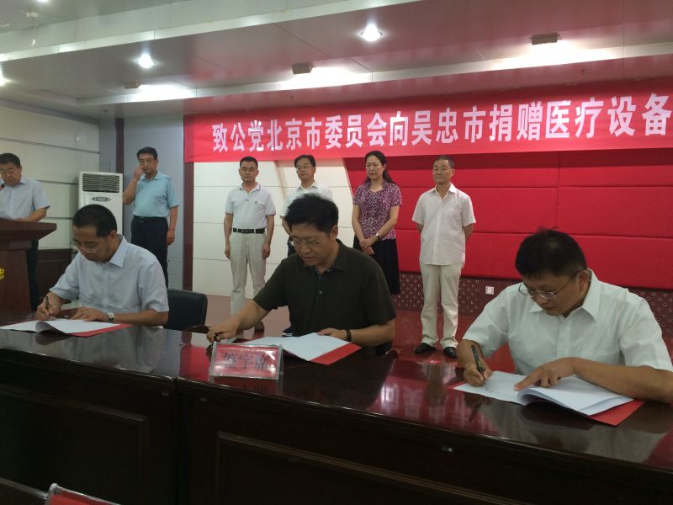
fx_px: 564
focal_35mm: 29
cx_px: 336
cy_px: 252
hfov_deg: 61.7
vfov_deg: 48.2
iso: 64
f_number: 2.2
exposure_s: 1/33
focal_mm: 4.15
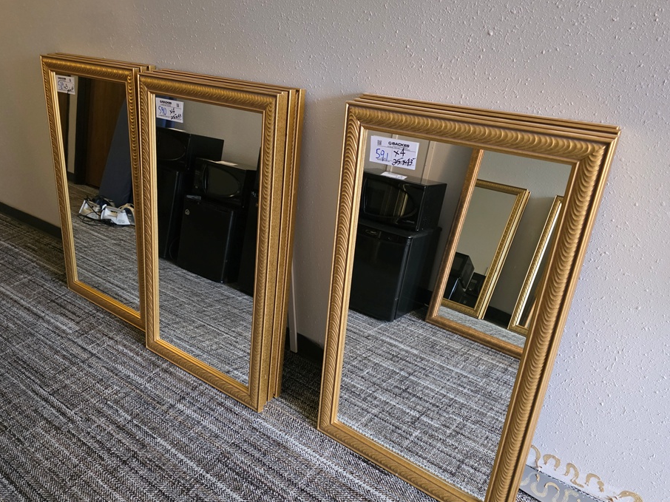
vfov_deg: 53.0
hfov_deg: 67.3
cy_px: 248
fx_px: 503
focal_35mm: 26
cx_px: 327
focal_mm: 6.3
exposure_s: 1/60
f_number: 1.7
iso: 1600
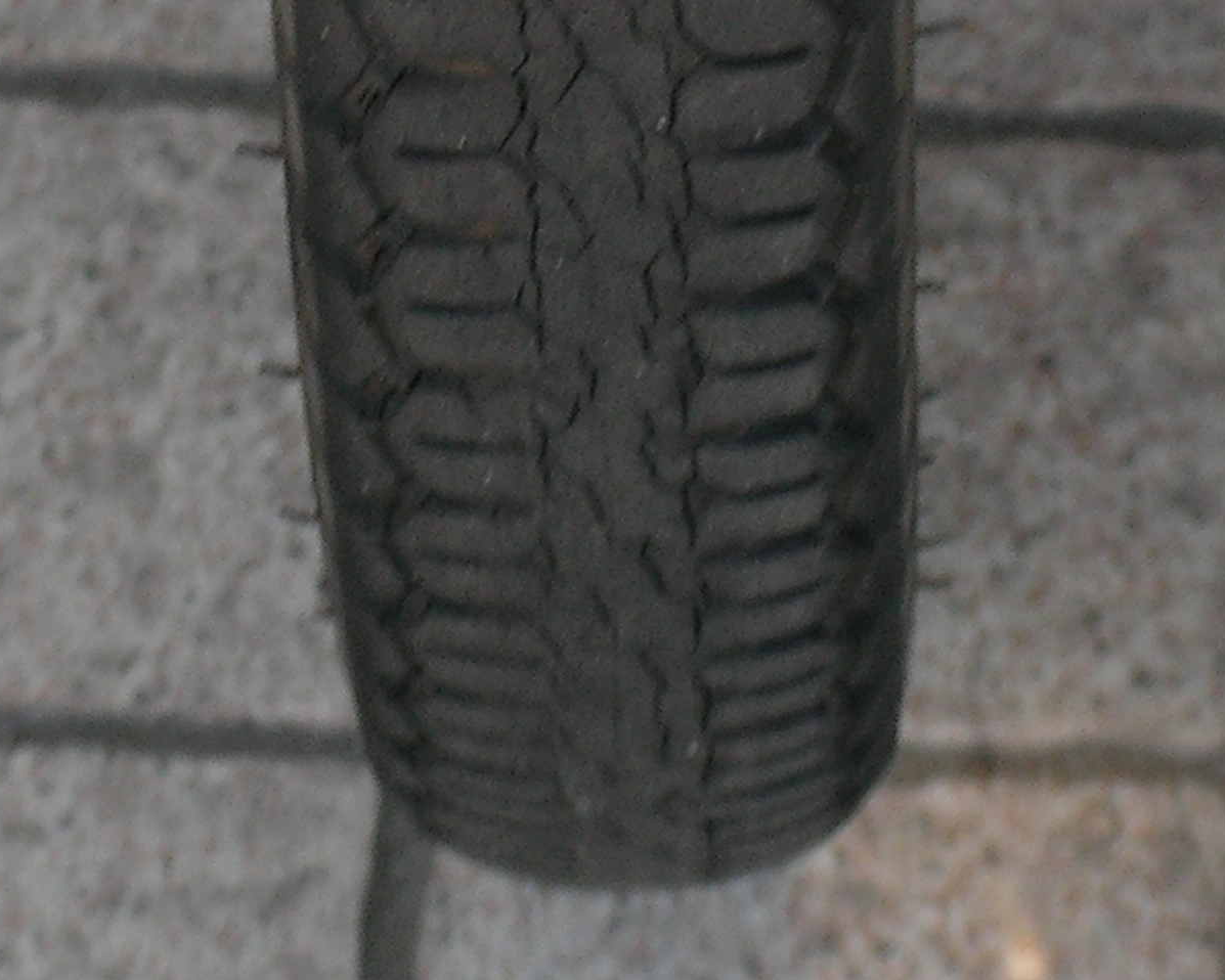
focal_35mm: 327
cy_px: -364
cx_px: 543
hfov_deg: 5.9
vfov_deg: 4.7
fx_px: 11857
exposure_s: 1/86
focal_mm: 18.1
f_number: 4.5
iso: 50
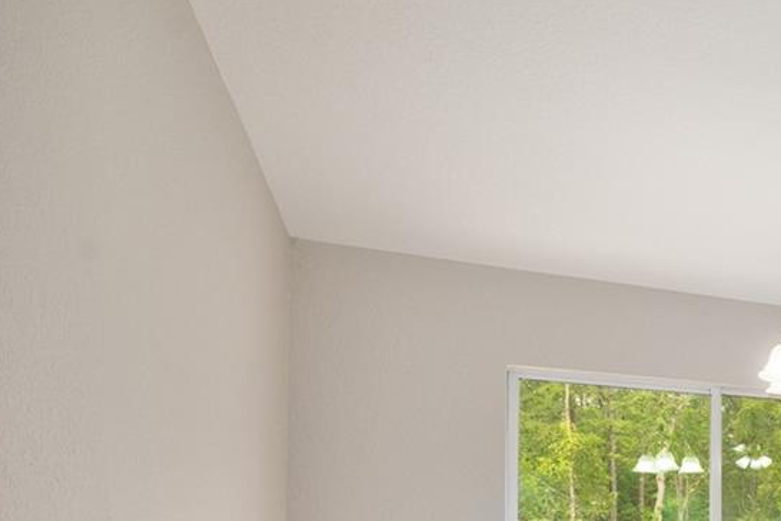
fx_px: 889
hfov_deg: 30.2
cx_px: 1134
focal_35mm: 41
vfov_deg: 29.8
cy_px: 552
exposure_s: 1/10
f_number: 7.1
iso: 320
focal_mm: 14
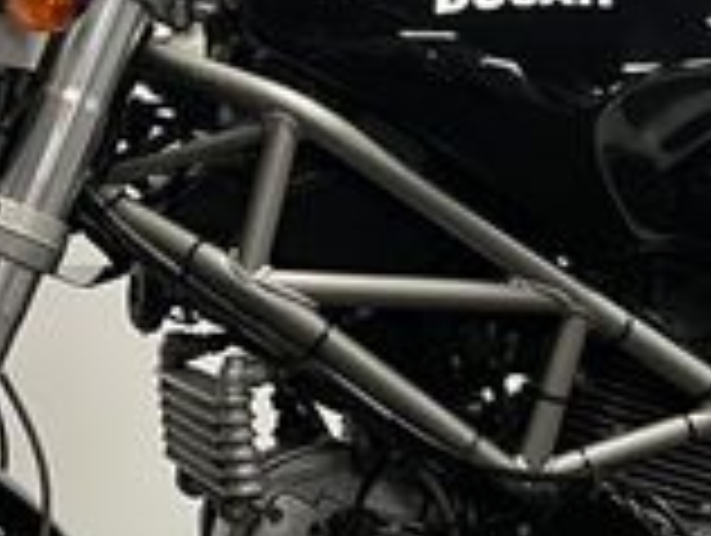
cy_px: 410
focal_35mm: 105
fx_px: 2160
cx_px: 387
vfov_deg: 14.1
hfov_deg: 18.7
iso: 100
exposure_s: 1/50
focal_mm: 5.1
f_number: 1.6
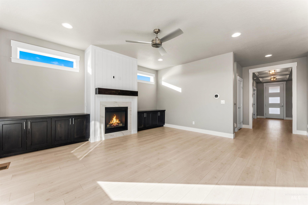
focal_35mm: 14
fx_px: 120
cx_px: 154
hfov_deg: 104.3
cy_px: 102
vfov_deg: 81.2
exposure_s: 1/20
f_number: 13
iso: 800
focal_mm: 14
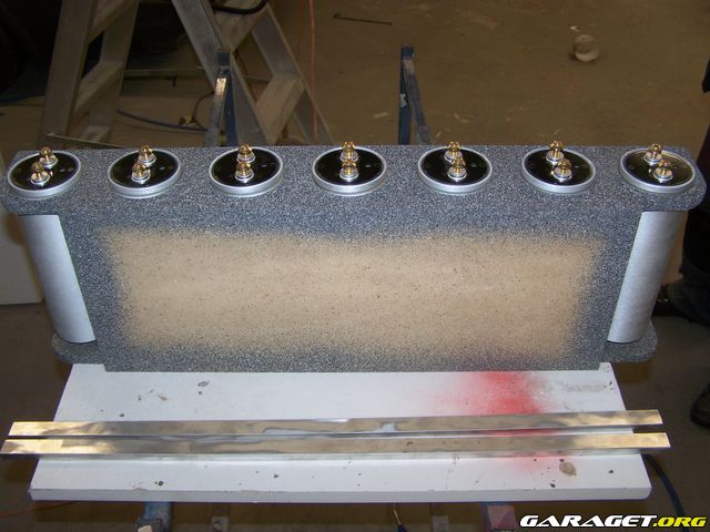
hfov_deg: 49.0
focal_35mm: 38
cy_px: 266
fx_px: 779
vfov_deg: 37.7
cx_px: 355
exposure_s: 1/60
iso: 80
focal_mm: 6.3
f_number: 2.8
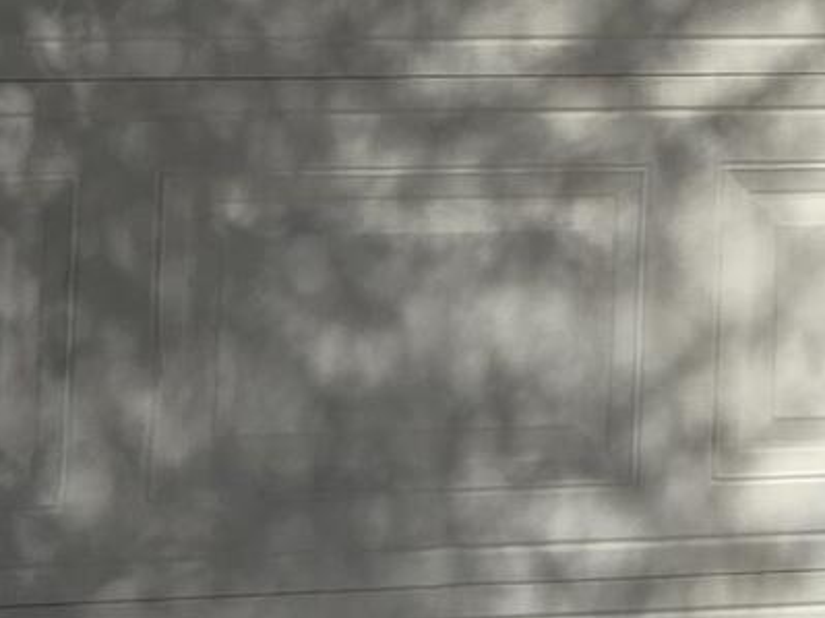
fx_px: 4122
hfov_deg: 10.9
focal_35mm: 173
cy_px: -463
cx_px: 1332
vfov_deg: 8.3
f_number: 1.8
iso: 25
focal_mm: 5.4
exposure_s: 1/3861
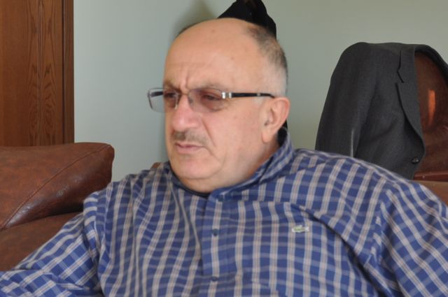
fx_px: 597
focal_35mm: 48
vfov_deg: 28.0
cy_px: 148
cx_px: 224
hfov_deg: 41.2
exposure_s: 1/90
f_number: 4.8
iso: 200
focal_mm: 32
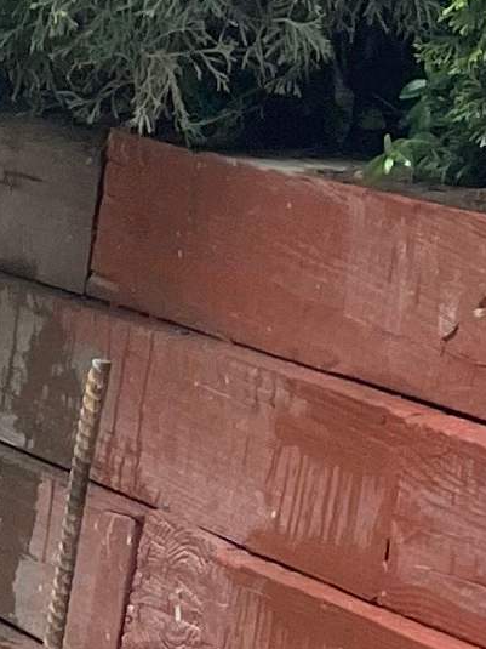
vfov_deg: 9.3
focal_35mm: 196
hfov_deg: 7.2
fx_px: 3671
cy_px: 1428
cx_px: -636
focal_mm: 4.2
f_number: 1.6
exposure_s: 1/262
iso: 32
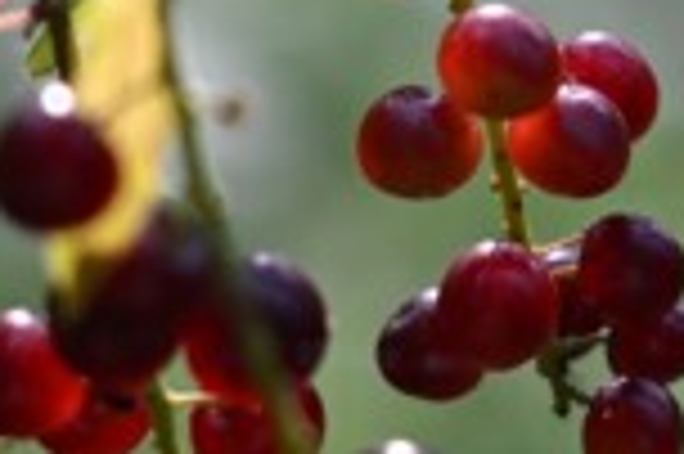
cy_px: -38
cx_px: 477
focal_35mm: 264
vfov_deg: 5.2
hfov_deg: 7.8
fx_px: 5011
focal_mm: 50
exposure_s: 1/1000
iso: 125
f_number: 2.2
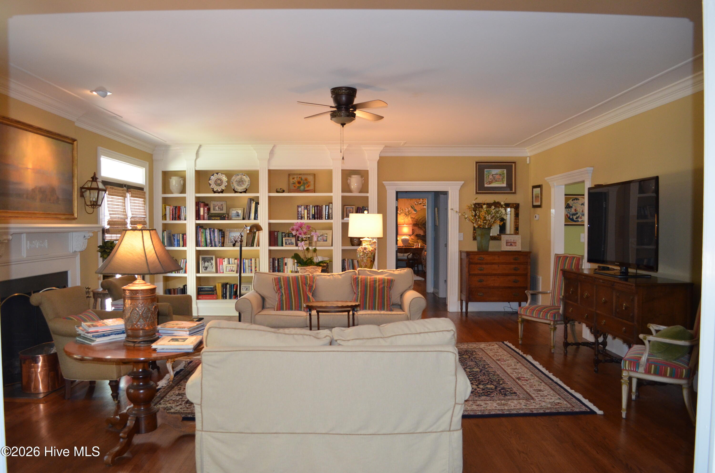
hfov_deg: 67.5
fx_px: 535
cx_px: 358
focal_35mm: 27
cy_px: 236
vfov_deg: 47.7
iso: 1250
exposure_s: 1/60
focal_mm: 18
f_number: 3.5
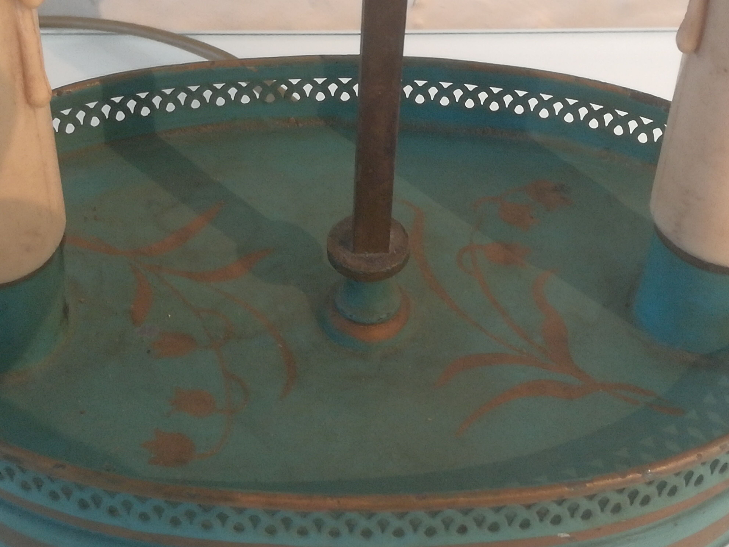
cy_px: 274
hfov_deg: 27.0
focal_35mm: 72
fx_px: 1516
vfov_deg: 20.4
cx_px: 364
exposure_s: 1/20
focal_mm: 3.83
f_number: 2.2
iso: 500
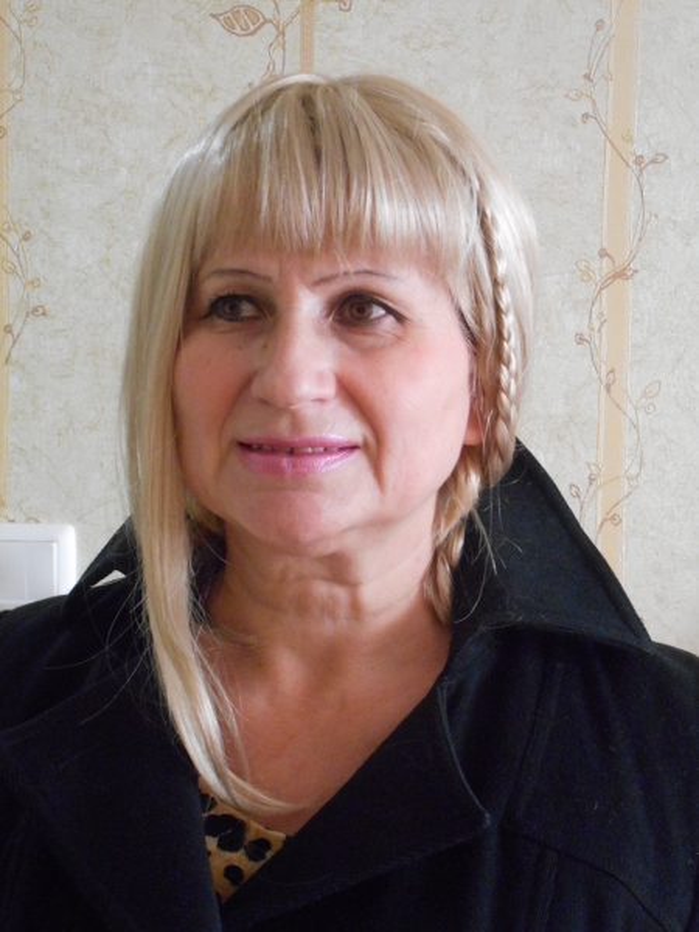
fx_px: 1804
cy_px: 466
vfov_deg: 29.0
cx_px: 350
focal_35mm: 67
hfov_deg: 21.9
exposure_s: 1/8
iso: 800
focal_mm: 12
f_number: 5.3
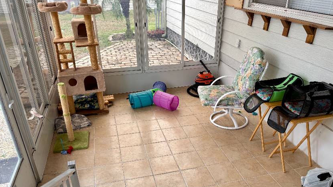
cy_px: 118
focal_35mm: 29
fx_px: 256
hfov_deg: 66.1
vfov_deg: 39.9
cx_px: 167
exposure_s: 1/193
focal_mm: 5.96
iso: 40
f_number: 1.6
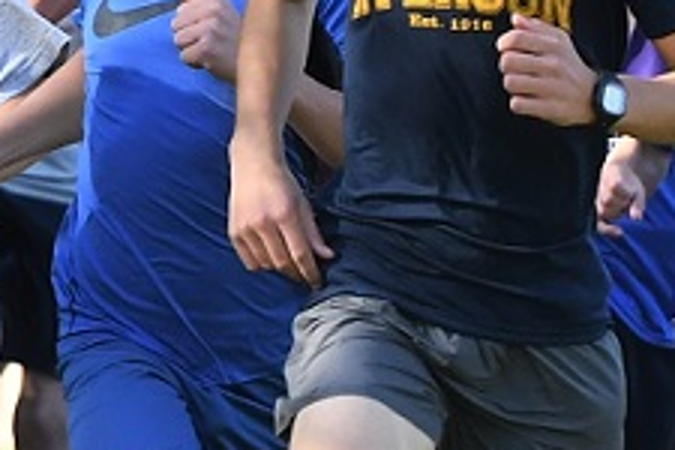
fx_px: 25742
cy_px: 302
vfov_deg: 1.0
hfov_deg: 1.5
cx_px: 1332
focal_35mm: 1373
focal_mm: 200
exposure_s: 1/800
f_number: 4
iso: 450
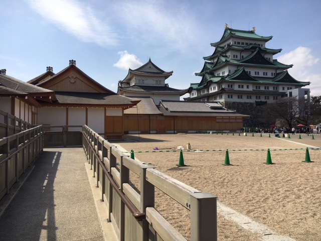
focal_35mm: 29
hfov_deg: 61.7
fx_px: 269
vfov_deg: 48.2
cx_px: 160
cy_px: 120
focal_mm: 4.15
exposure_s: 1/2404
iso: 25
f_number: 2.2
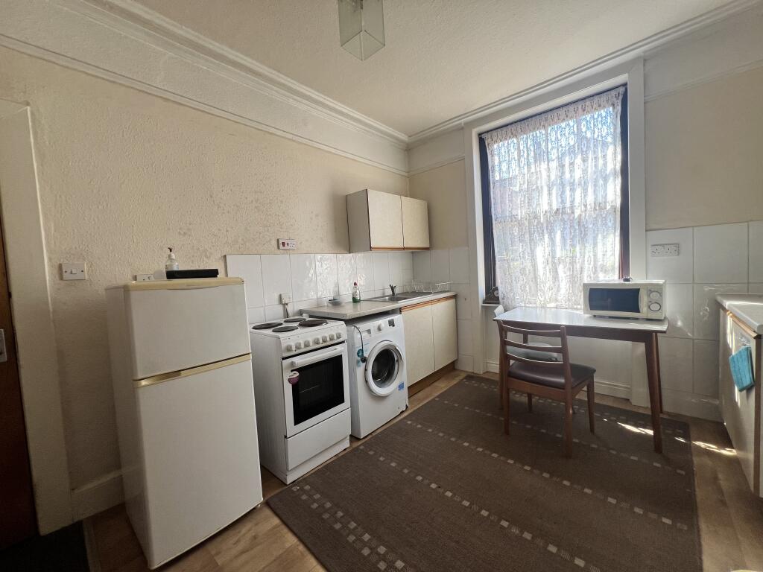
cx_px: 382
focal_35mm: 13
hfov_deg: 106.2
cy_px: 286
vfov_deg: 89.9
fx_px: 287
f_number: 1.8
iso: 64
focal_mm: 1.57
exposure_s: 1/99
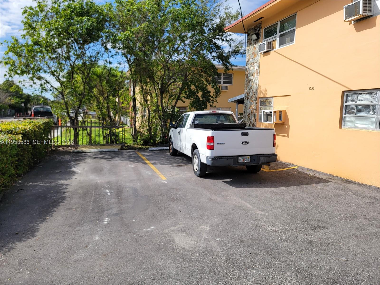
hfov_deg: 71.6
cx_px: 190
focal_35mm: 24
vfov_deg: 56.8
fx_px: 263
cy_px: 142
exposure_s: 1/1163
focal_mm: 6.7
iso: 16
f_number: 1.8
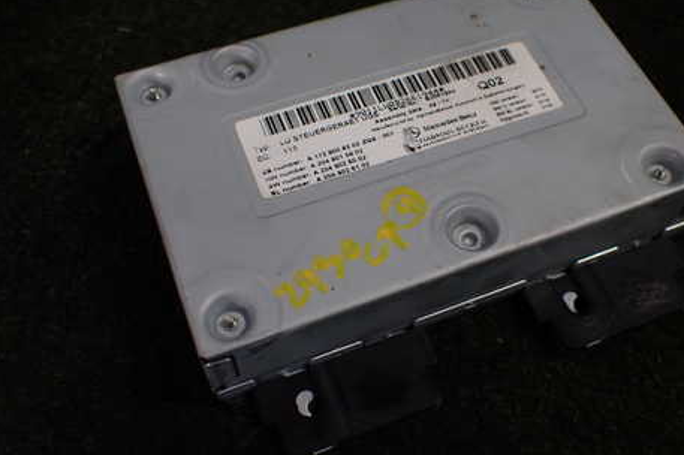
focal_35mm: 41
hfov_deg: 47.3
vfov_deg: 32.6
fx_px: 778
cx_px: 395
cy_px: 232
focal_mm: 5.4
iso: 200
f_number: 2.3
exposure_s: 1/125
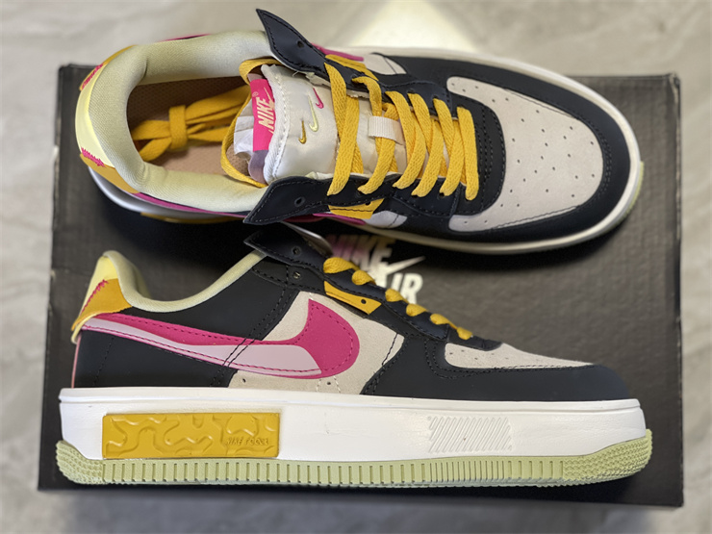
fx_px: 1316
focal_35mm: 64
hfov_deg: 30.3
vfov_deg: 22.9
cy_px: 267
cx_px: 356
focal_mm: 7.5
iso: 200
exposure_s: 1/40
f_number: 2.2
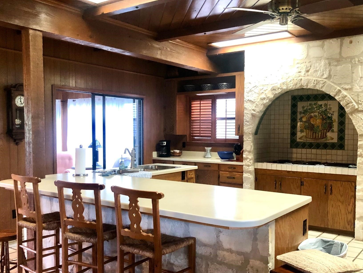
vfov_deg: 40.7
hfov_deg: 52.5
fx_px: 367
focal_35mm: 35
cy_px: 147
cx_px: 203
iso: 100
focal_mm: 3.99
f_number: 1.8
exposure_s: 1/15
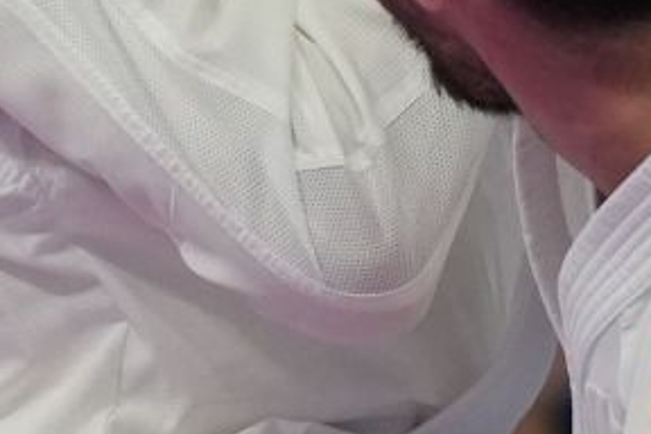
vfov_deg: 0.7
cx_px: 280
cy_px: 224
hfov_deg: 1.1
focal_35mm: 1872
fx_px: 33849
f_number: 2.8
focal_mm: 200
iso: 1600
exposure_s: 1/1000
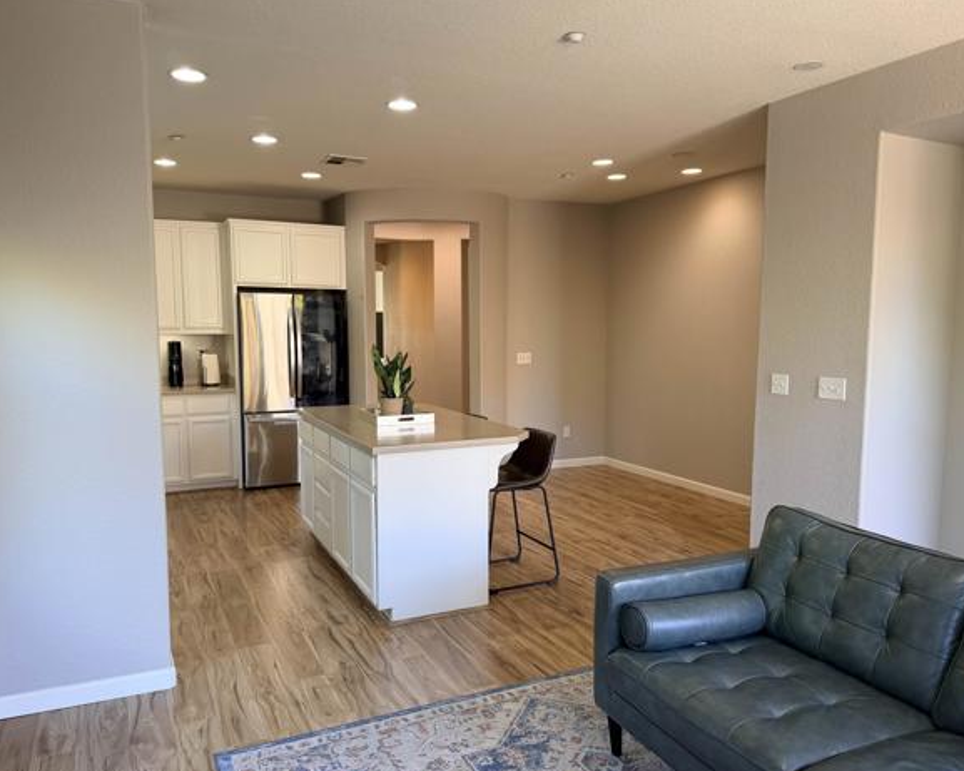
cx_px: 474
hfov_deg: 66.1
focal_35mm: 26
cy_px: 395
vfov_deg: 54.9
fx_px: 741
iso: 200
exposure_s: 1/120
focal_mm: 6.76
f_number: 1.78
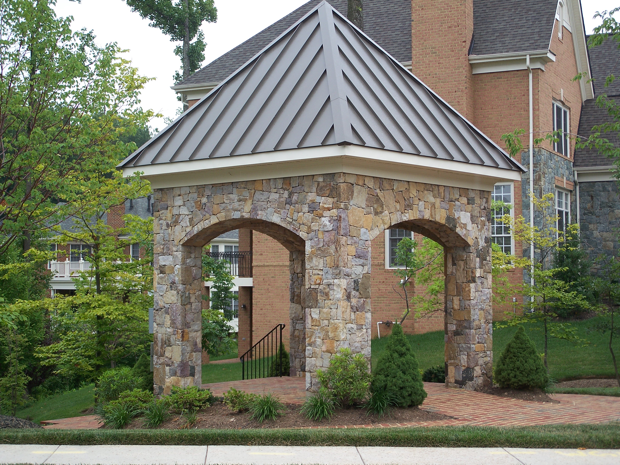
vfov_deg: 24.8
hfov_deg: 32.7
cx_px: 310
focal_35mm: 59
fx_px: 1057
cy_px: 232
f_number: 3.2
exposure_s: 1/160
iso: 64
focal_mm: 12.6
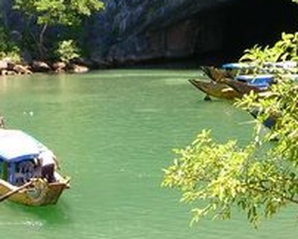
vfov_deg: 12.8
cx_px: 199
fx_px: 1042
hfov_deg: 16.2
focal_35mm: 118
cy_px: -43
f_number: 4.9
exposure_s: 1/94.1
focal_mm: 5.7
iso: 50
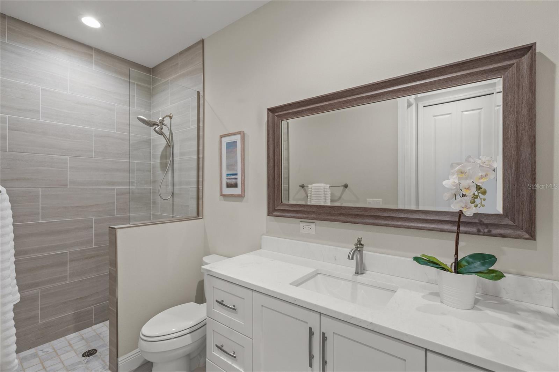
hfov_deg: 96.7
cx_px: 280
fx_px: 248
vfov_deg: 73.7
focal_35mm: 16
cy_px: 186
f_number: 6.3
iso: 250
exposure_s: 1/1.25
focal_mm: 16
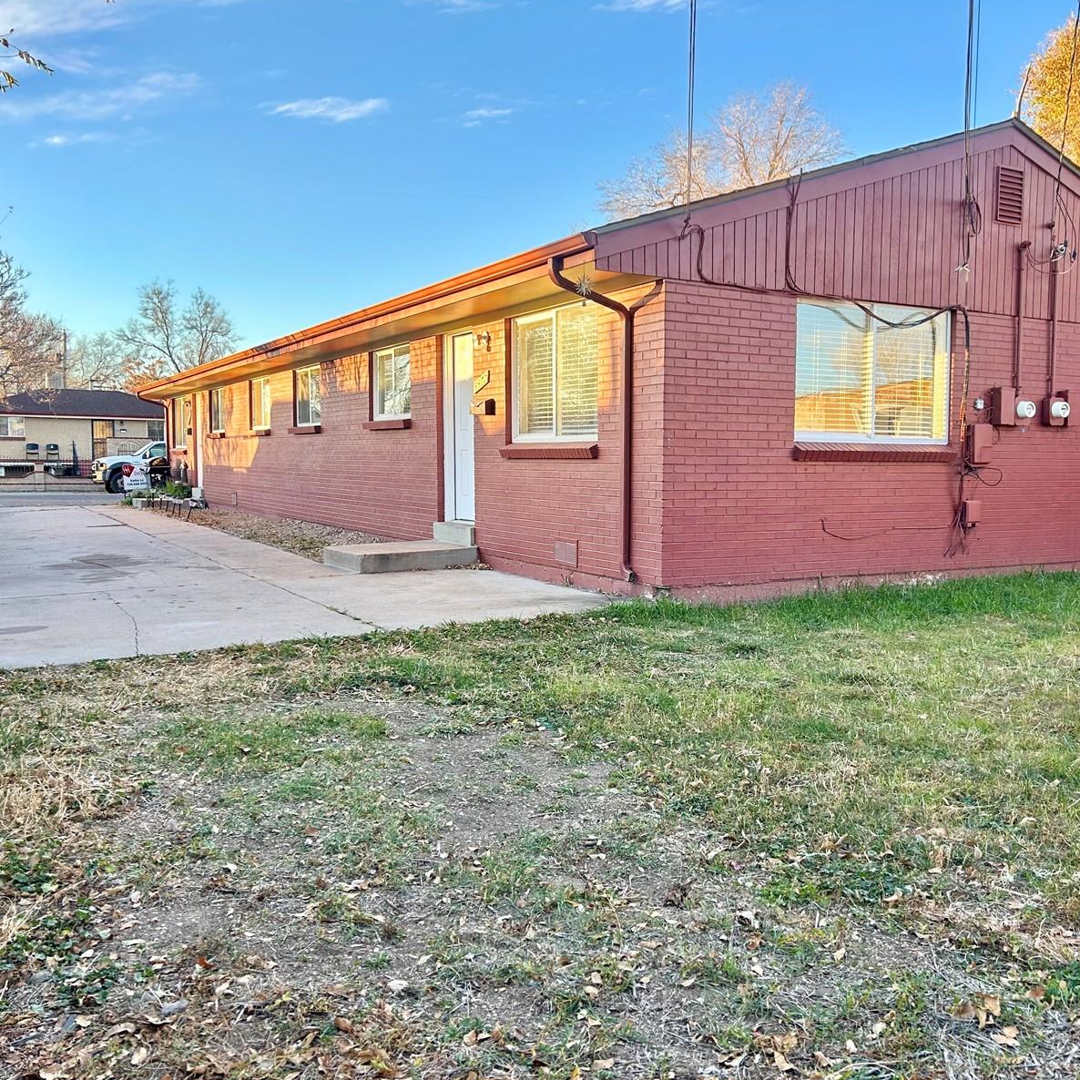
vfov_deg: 52.5
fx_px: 1094
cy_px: 542
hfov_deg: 52.2
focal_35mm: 31
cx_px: 641
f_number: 1.5
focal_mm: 5.7
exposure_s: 1/410
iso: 50
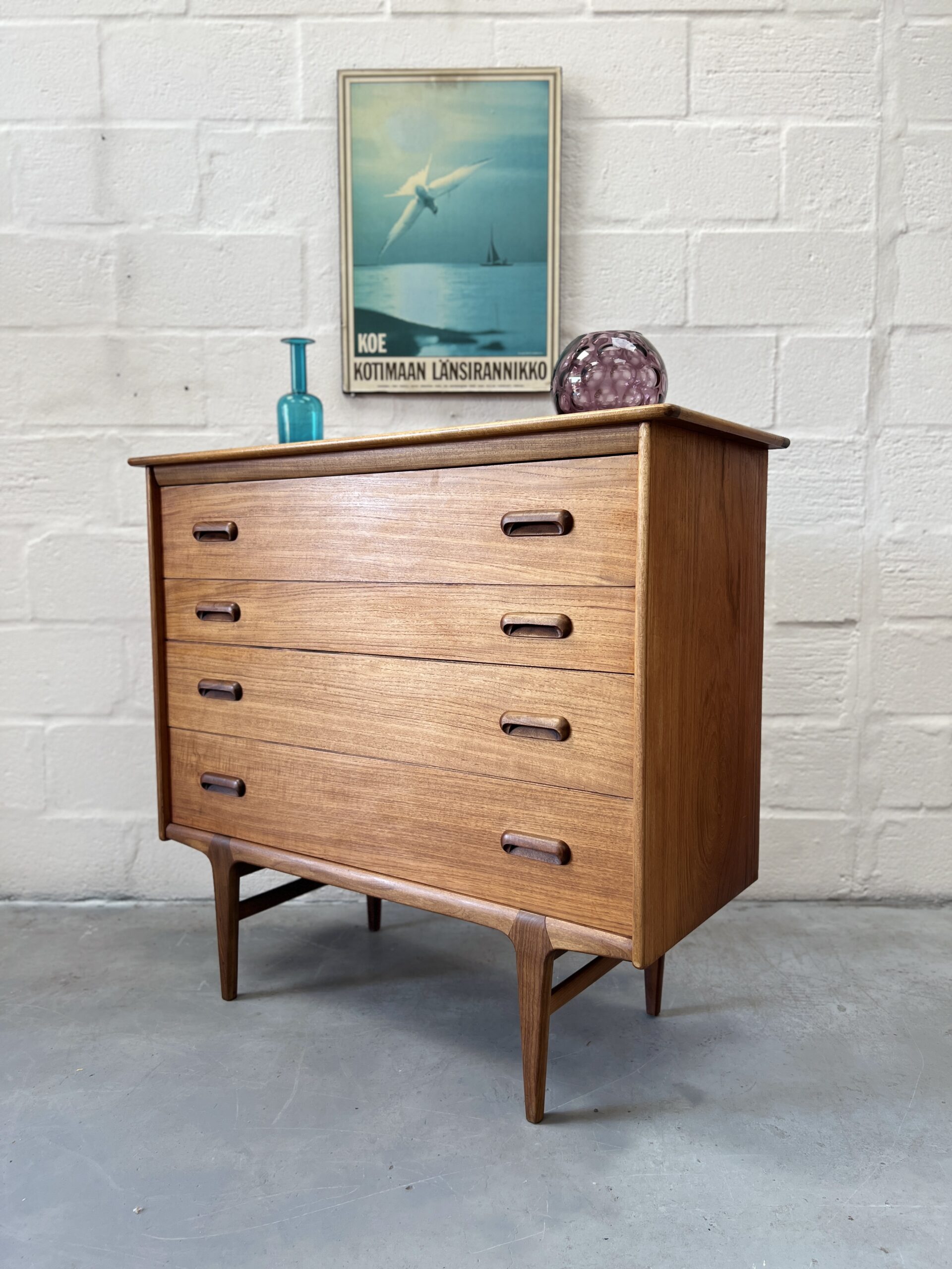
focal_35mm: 26
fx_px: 953
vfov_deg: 67.3
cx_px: 476
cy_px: 634
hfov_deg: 53.1
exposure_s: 1/121
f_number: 1.5
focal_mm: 5.7
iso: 50
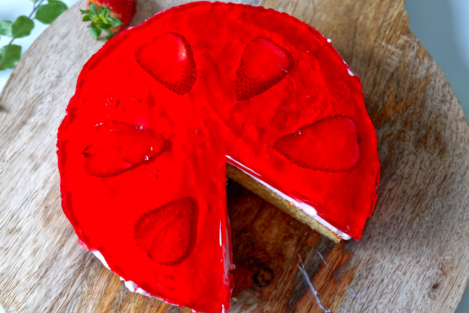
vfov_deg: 29.9
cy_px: 156
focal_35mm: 45
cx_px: 234
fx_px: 586
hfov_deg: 43.6
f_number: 5.6
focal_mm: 45
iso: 1000
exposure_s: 1/60
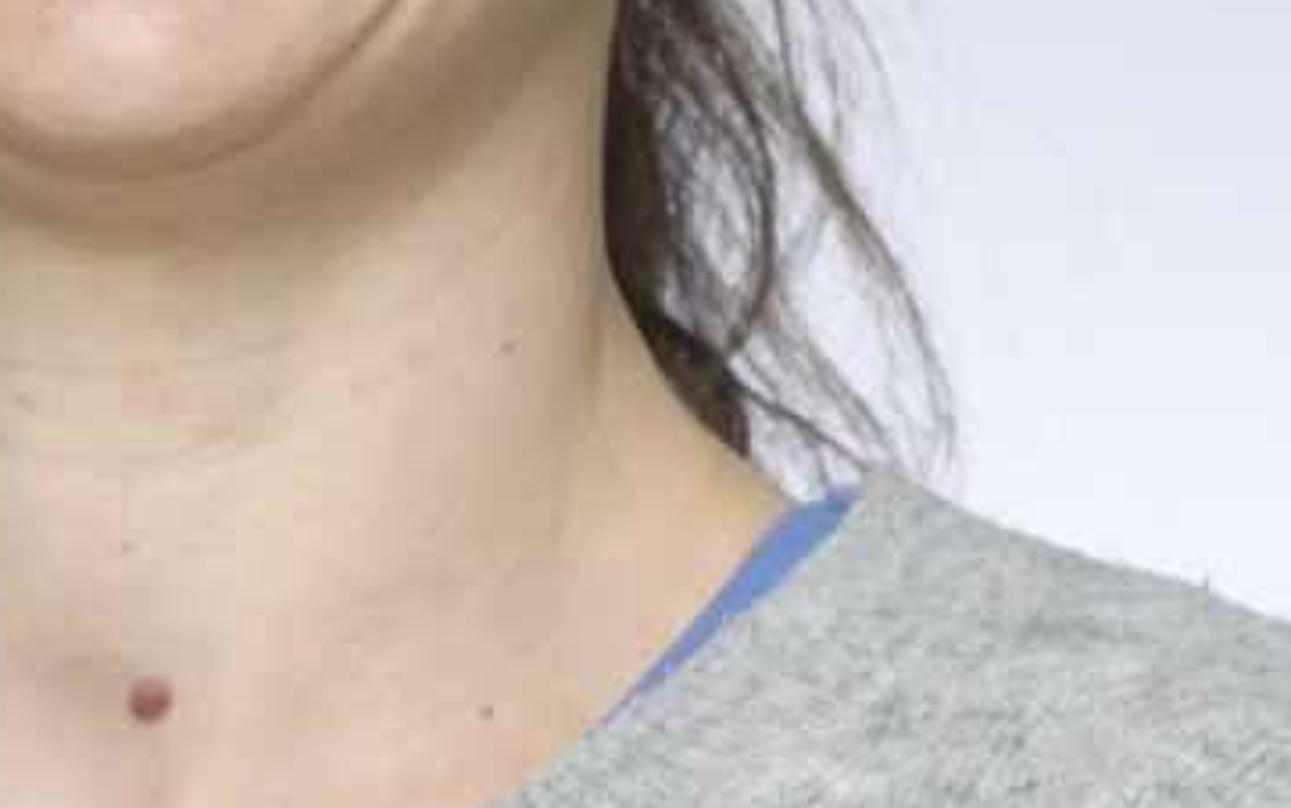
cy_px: -300
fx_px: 11792
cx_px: 141
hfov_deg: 6.3
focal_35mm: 335
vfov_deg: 3.9
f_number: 8
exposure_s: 1/125
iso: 160
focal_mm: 116
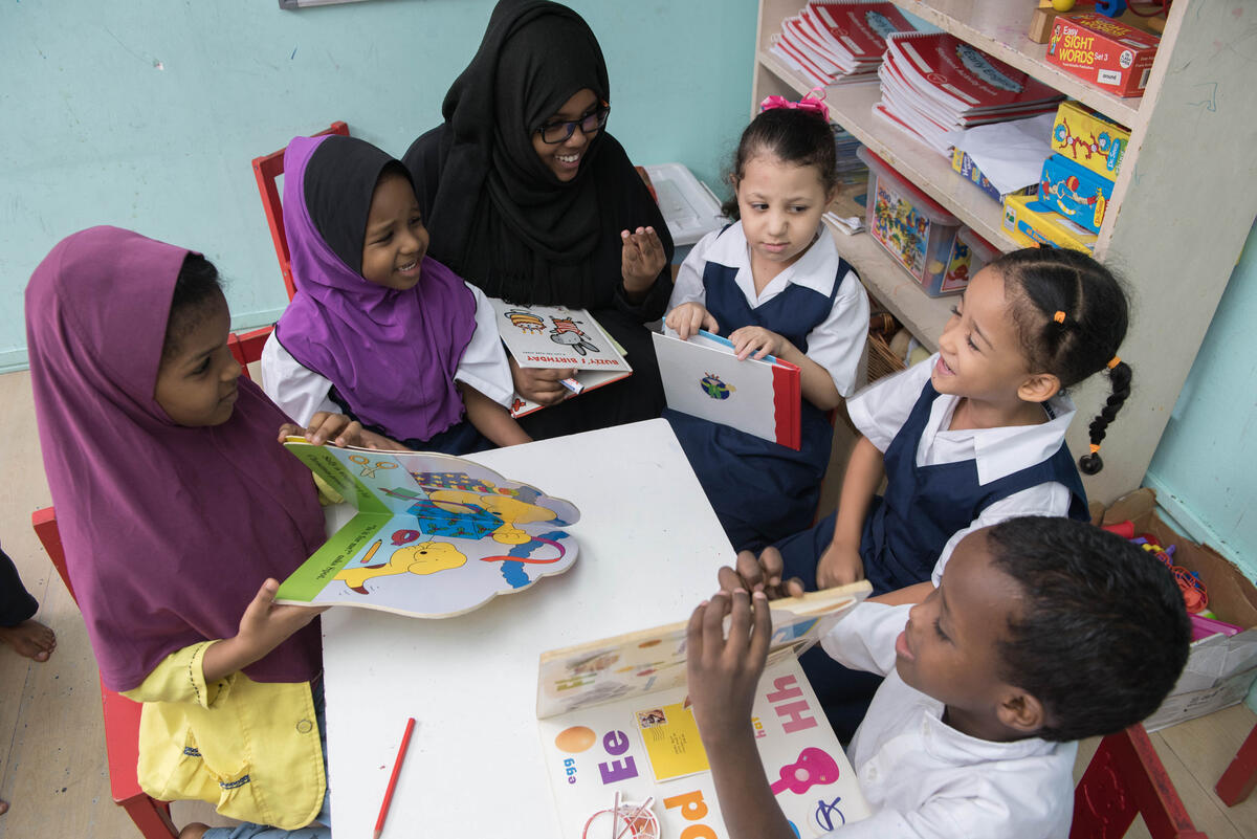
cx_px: 628
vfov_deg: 46.4
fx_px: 978
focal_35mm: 28
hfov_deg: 65.5
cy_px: 420
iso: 800
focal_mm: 28
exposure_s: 1/50
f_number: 5.6
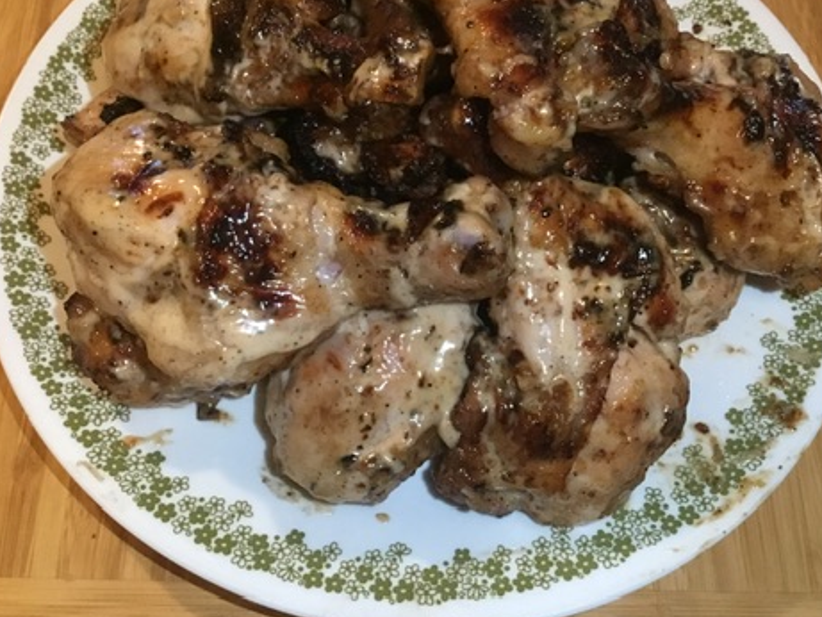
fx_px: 1021
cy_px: 226
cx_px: 389
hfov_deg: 43.8
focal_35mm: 43
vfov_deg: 33.4
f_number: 2.4
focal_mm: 3.3
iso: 250
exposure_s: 1/30
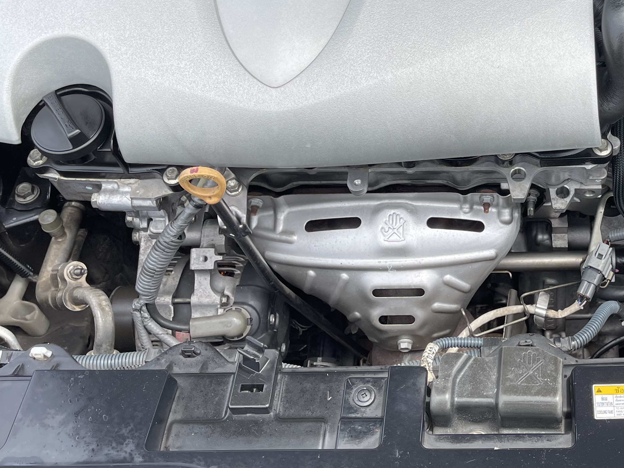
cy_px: 91
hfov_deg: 35.6
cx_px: 540
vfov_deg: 27.9
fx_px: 919
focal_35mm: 51
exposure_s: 1/1003
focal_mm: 5.1
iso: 32
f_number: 1.6
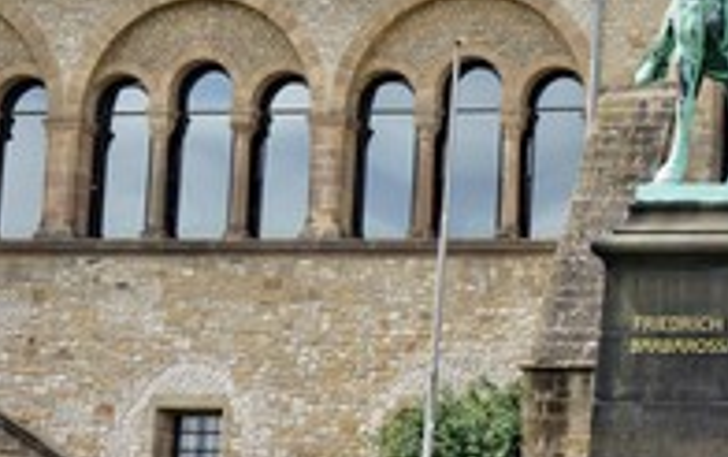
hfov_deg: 11.2
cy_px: 163
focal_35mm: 186
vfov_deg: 7.1
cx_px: 494
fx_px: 3695
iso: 200
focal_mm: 52
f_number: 8
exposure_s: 1/200
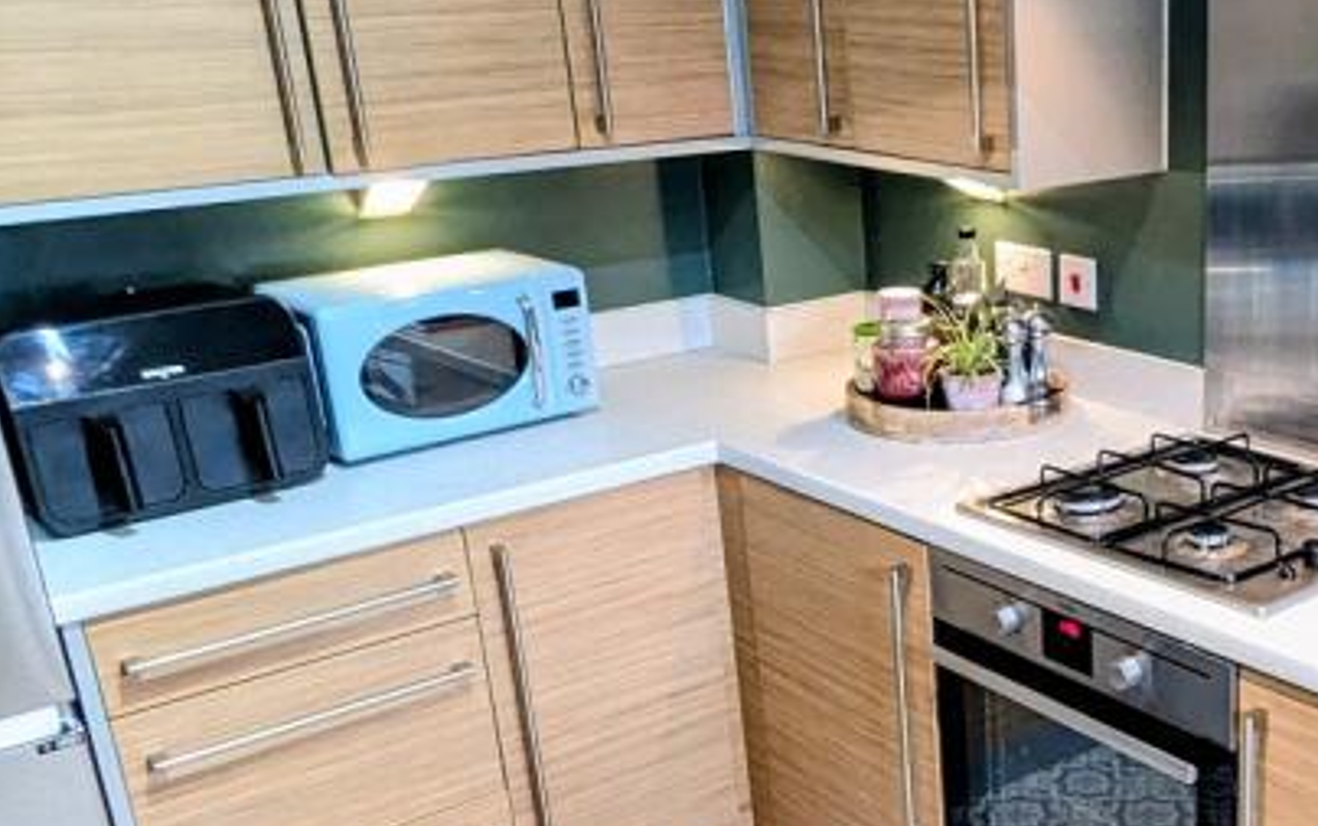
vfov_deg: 29.7
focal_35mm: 43
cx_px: 1142
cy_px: 560
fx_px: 1545
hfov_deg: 43.0
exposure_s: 1/50
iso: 433
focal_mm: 2.35
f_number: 2.2
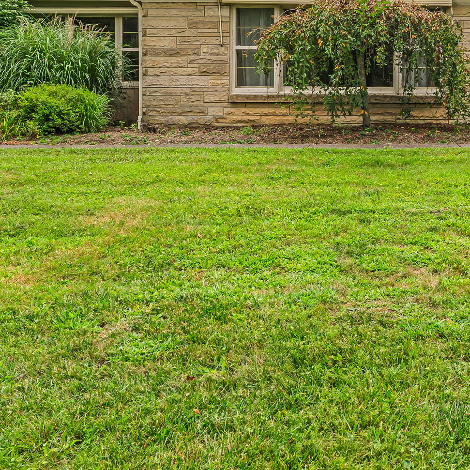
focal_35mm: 43
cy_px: 73
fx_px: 661
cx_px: 395
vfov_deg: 37.3
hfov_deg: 37.4
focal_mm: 16
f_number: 9
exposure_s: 1/125
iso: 250
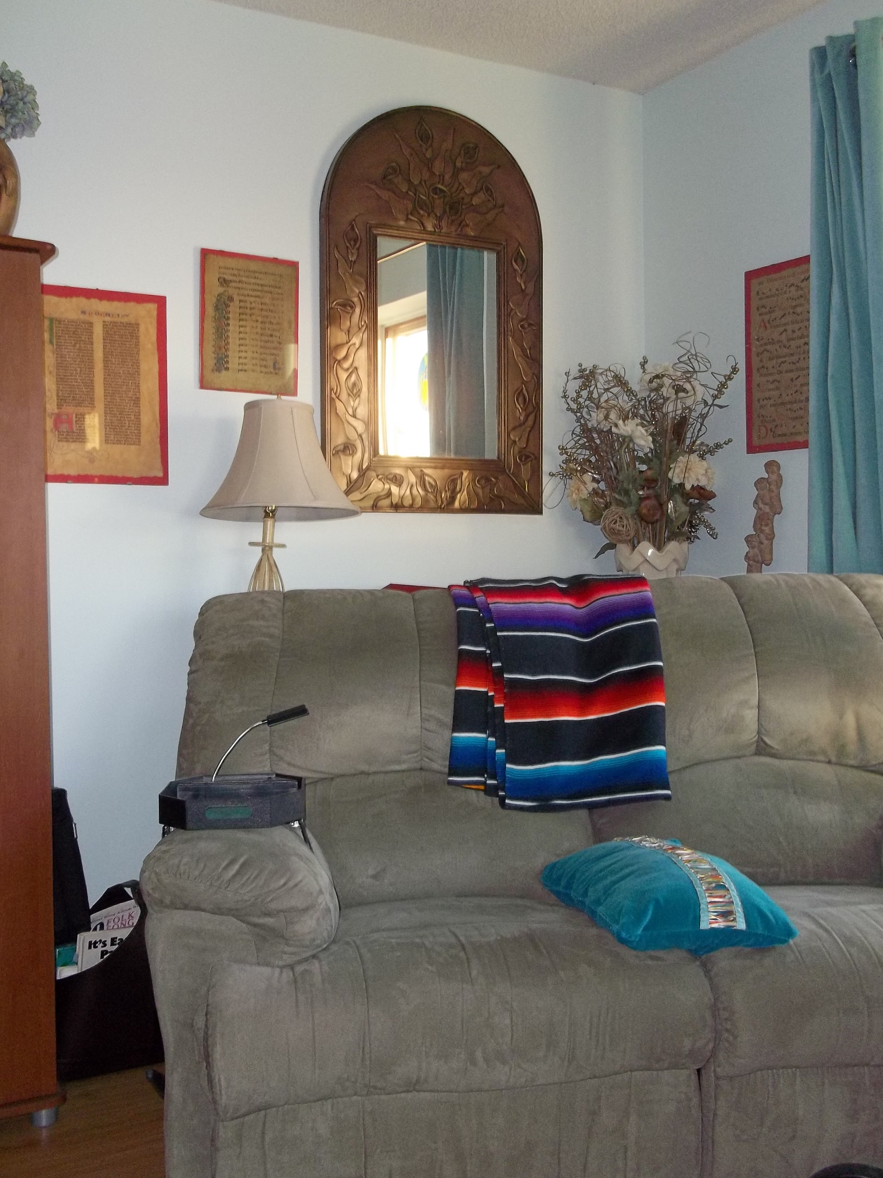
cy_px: 597
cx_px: 438
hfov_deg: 38.7
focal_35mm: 37
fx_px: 1259
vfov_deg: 50.1
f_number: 2.9
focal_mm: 5.7
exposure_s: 1/30
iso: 160
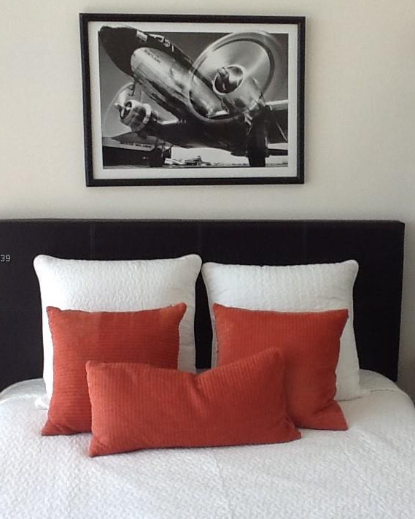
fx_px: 890
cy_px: 259
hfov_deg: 26.0
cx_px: 287
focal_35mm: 58
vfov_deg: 32.5
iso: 40
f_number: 2.4
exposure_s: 1/149
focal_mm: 2.03
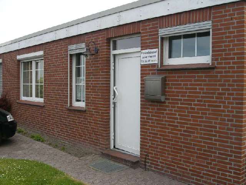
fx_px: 270
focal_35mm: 38
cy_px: 92
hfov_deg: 49.0
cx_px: 123
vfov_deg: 37.7
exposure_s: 1/400
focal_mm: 6.3
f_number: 4.4
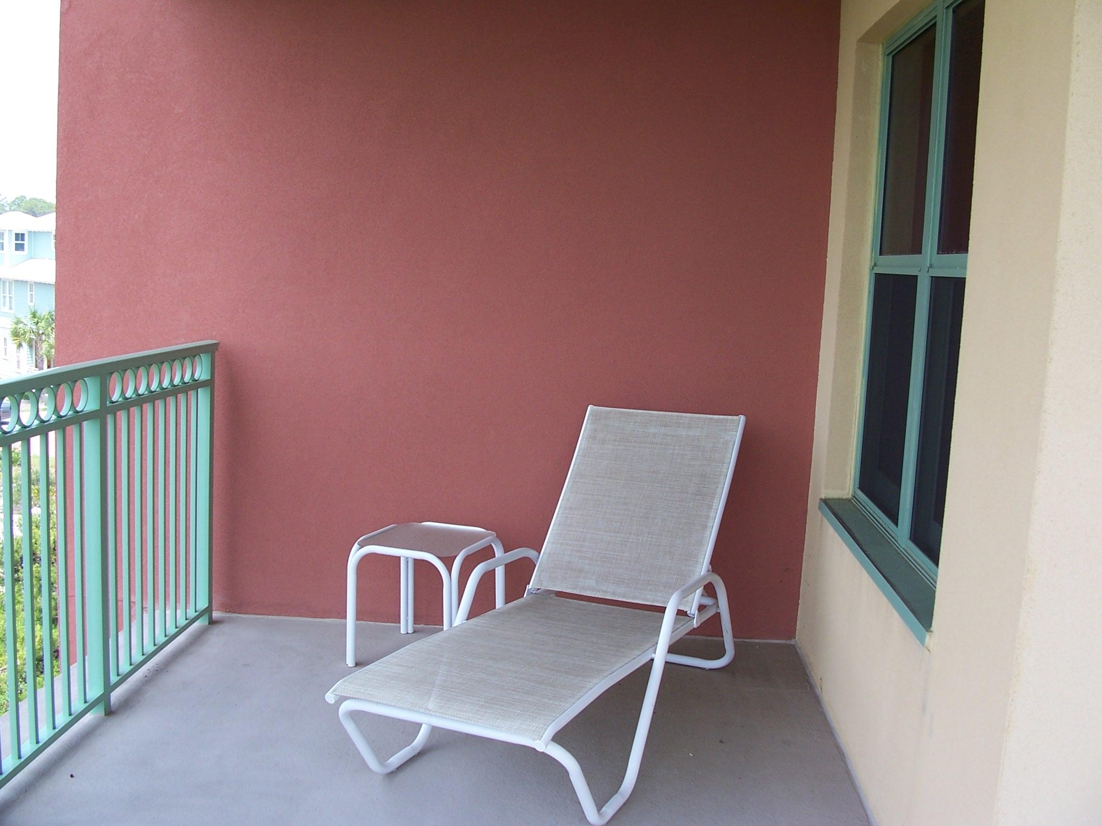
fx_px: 1114
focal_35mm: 35
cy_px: 413
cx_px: 551
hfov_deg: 52.6
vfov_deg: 40.7
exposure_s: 1/350
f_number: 2.8
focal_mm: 6
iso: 80
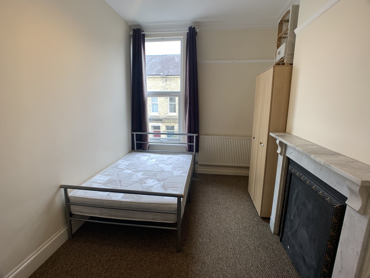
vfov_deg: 53.1
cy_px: 139
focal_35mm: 26
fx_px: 278
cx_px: 185
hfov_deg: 67.3
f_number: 1.8
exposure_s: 1/100
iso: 80
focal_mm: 4.25
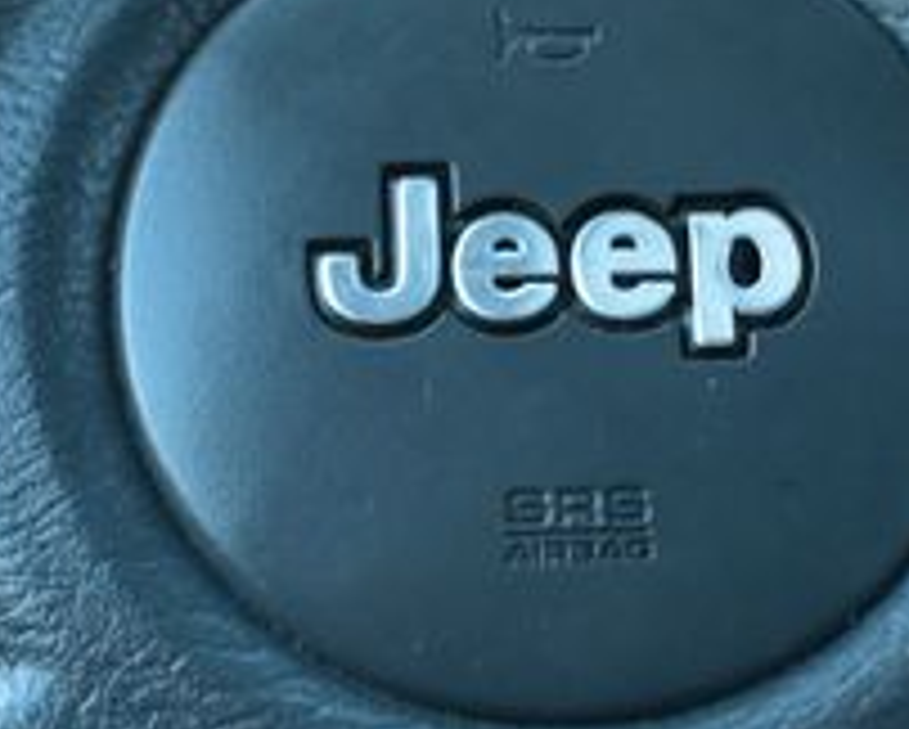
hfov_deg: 20.5
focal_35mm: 93
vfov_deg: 16.4
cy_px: 472
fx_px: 2517
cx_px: 518
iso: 1600
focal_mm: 21
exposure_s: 1/8
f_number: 3.8
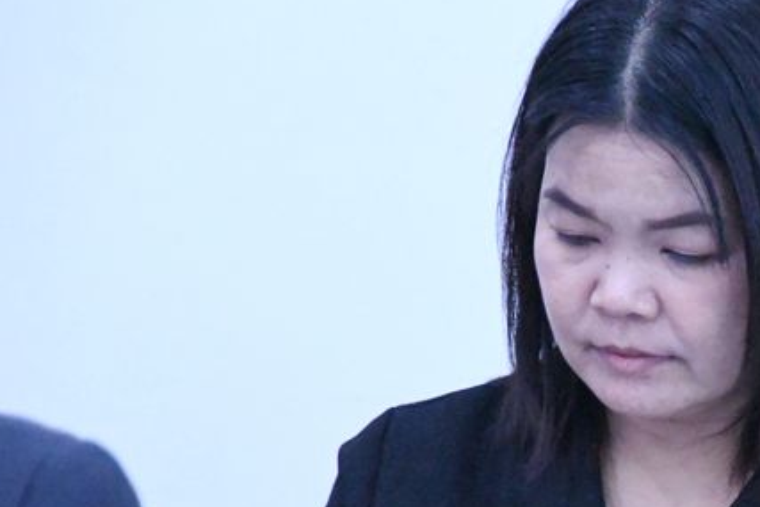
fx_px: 12903
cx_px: 769
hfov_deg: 3.4
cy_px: 398
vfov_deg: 2.3
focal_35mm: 611
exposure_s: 1/250
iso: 14400
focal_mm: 170
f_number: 6
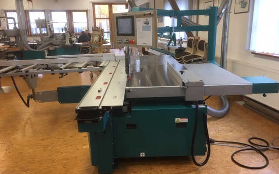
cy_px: 85
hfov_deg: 61.2
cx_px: 139
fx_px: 236
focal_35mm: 31
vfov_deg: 40.6
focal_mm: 4.15
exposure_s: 1/33
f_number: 2.2
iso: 50
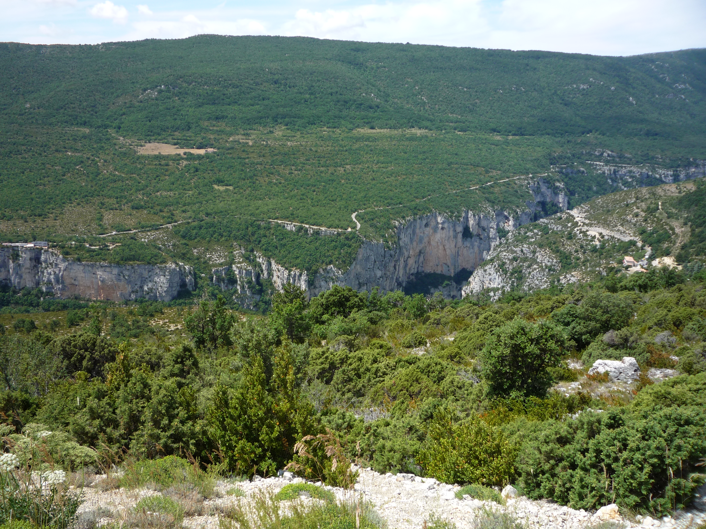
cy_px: 264
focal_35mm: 30
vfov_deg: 46.8
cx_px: 353
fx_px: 612
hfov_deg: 60.0
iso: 100
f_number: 4
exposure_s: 1/400
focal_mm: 5.2
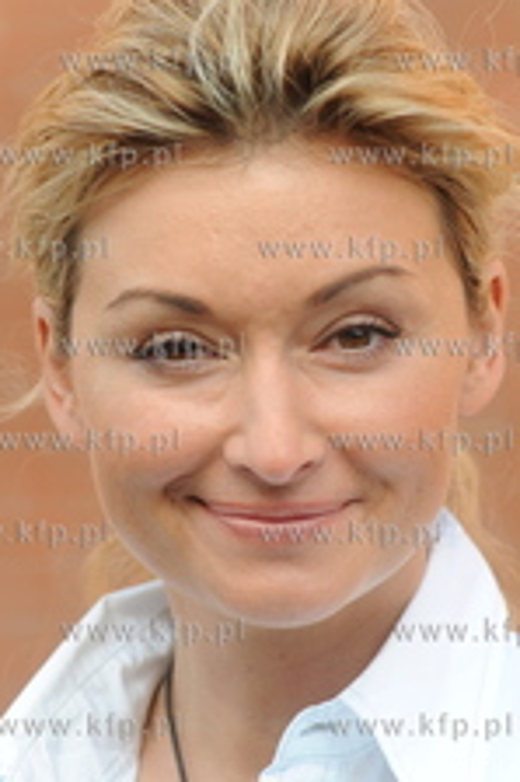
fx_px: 7746
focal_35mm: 357
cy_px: 391
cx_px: 276
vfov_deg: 5.8
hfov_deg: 3.8
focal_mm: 200
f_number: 5.6
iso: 200
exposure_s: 1/250
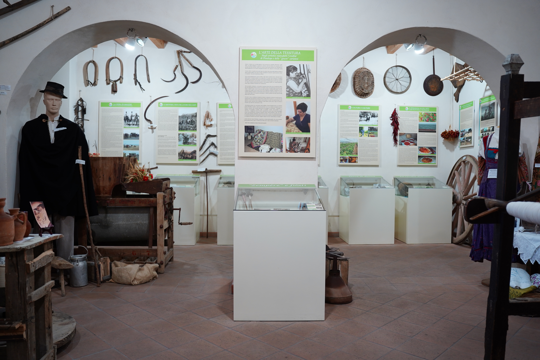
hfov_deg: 65.5
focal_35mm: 28
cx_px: 270
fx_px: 420
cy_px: 180
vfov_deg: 46.4
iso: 800
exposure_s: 1/200
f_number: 2.8
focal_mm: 28
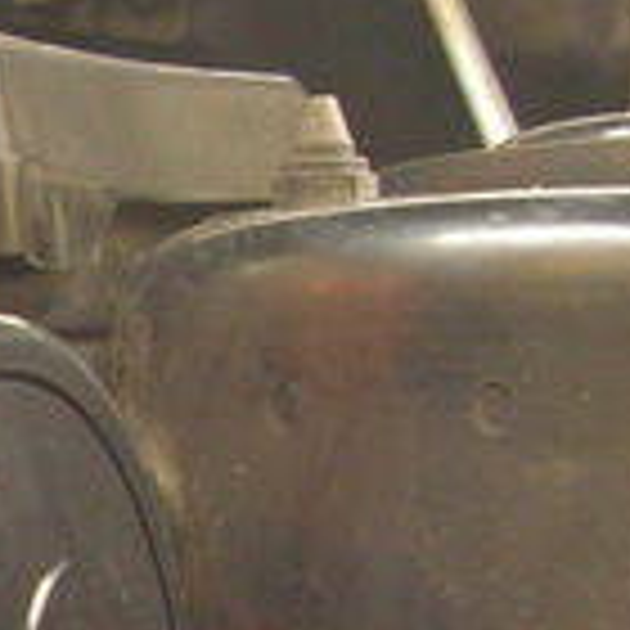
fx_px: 2986
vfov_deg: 12.0
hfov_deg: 11.1
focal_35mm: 145
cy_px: 526
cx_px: -562
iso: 160
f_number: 3.2
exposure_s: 1.6
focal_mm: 6
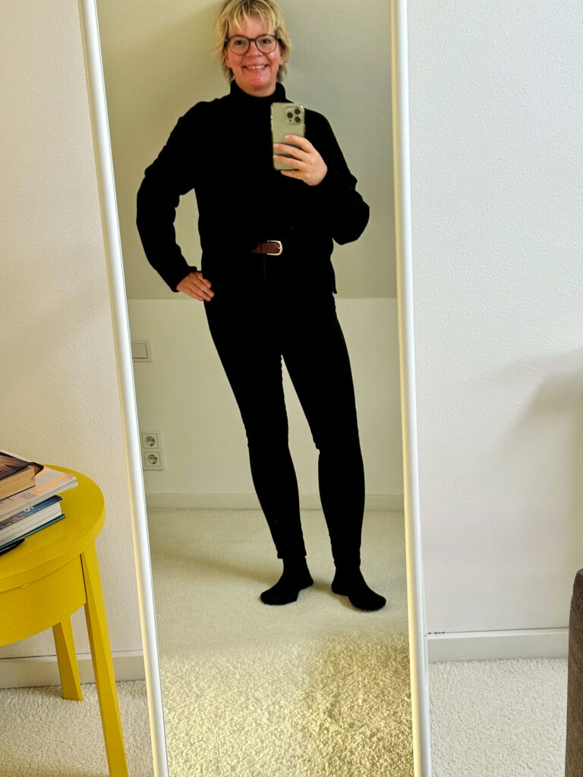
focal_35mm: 48
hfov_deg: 30.3
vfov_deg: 39.7
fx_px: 1078
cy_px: 388
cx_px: 292
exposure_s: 1/60
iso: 200
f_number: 1.78
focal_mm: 6.76
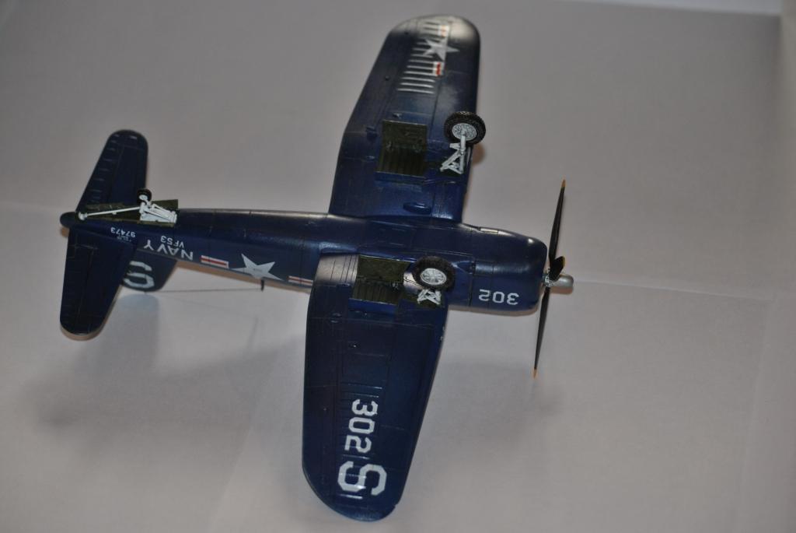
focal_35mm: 105
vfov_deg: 13.1
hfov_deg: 19.4
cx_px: 398
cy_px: 266
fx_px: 2324
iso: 200
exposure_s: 1/60
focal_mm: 70
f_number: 4.5
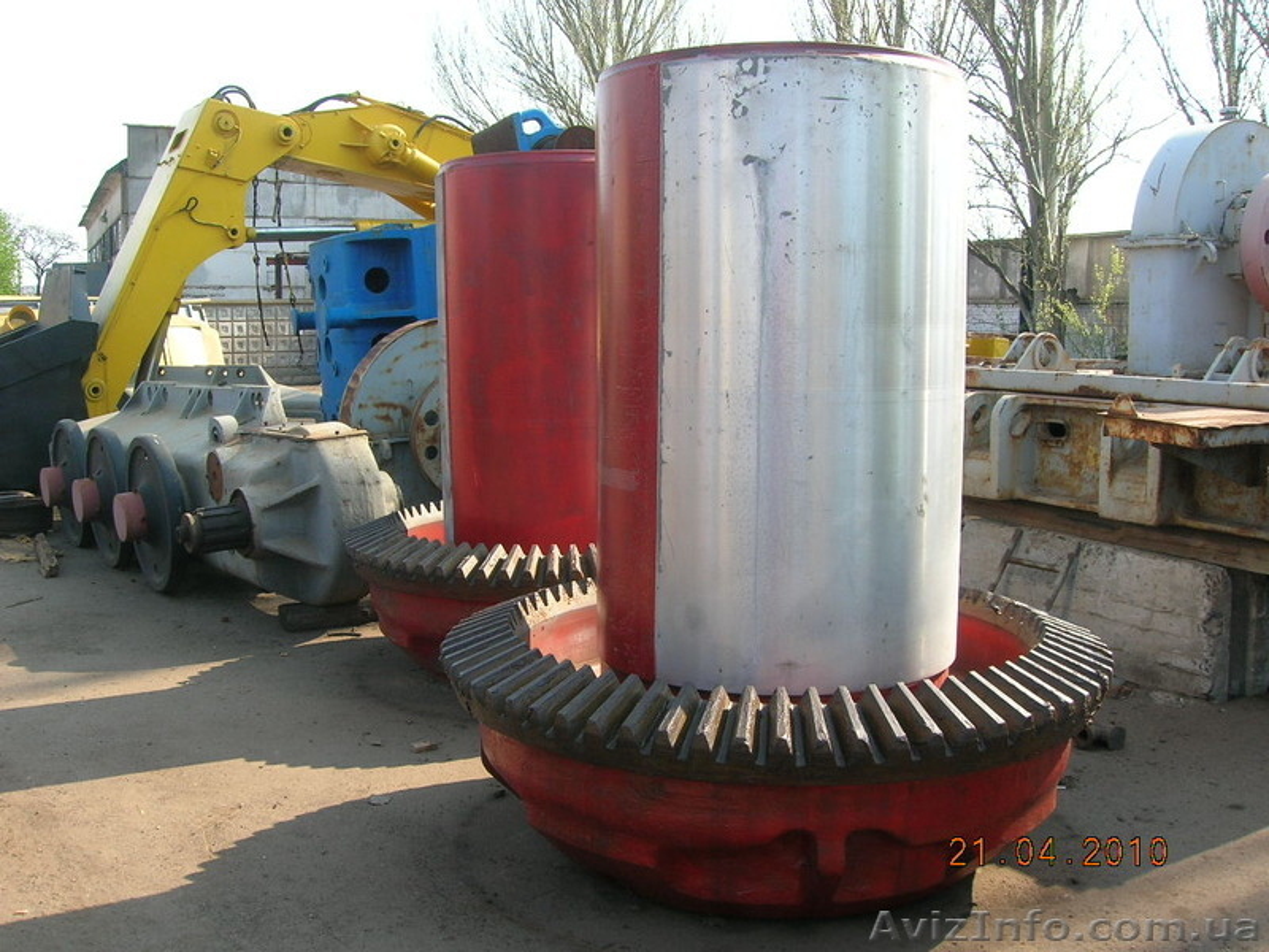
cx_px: 634
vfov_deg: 41.8
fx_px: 1246
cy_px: 476
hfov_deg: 54.0
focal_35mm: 34
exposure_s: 1/110
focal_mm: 5.7
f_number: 4.9
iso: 50
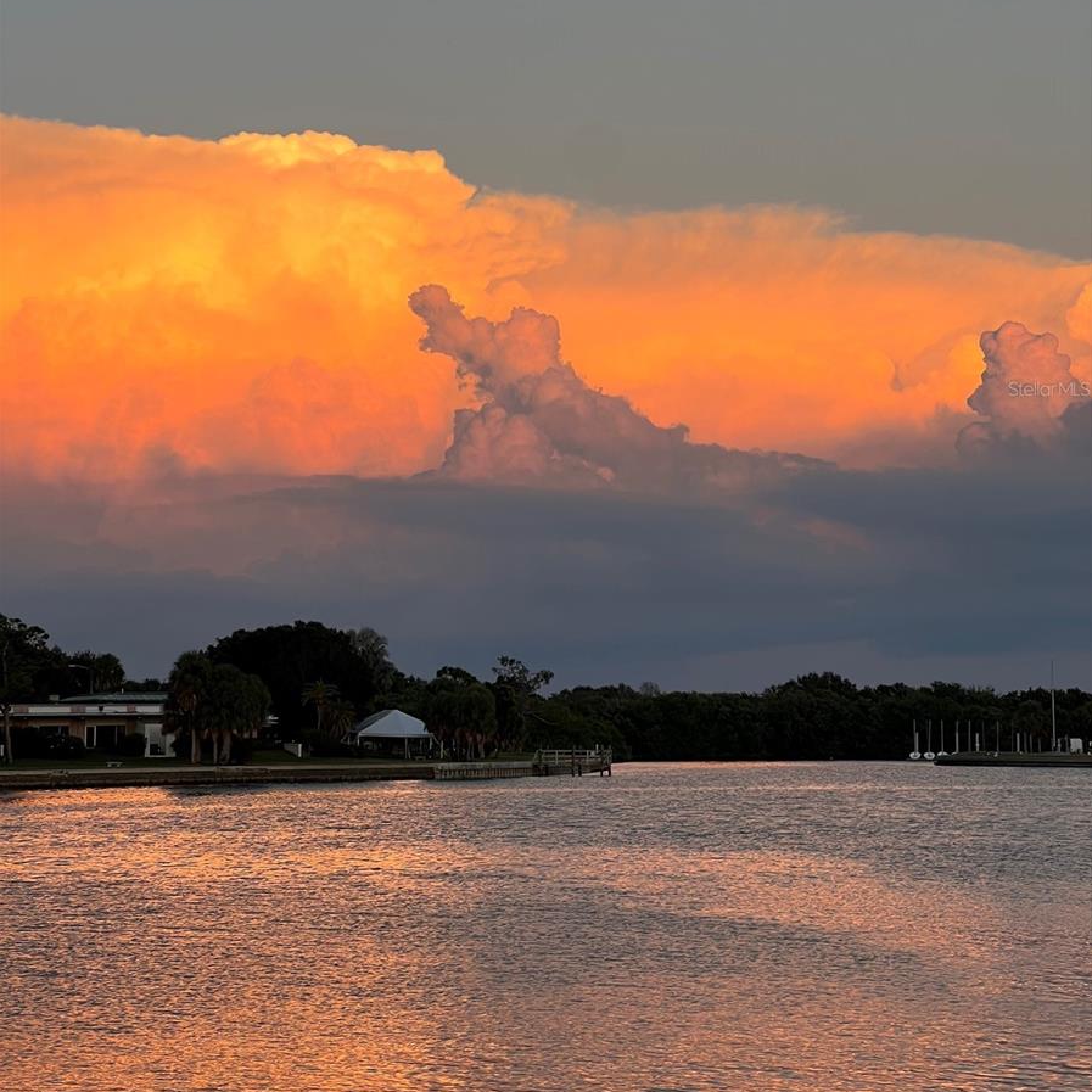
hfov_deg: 19.1
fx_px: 3248
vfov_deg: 19.0
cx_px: 547
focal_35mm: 91
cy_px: 388
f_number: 2.8
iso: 40
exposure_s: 1/99
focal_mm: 9
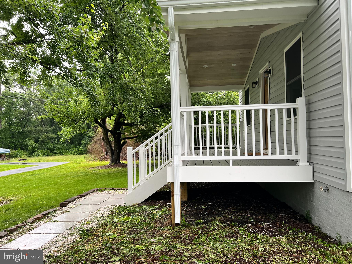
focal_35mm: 26
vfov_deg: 53.1
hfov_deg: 67.3
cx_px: 176
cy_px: 132
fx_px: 264
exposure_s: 1/121
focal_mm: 5.7
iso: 100
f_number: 1.5
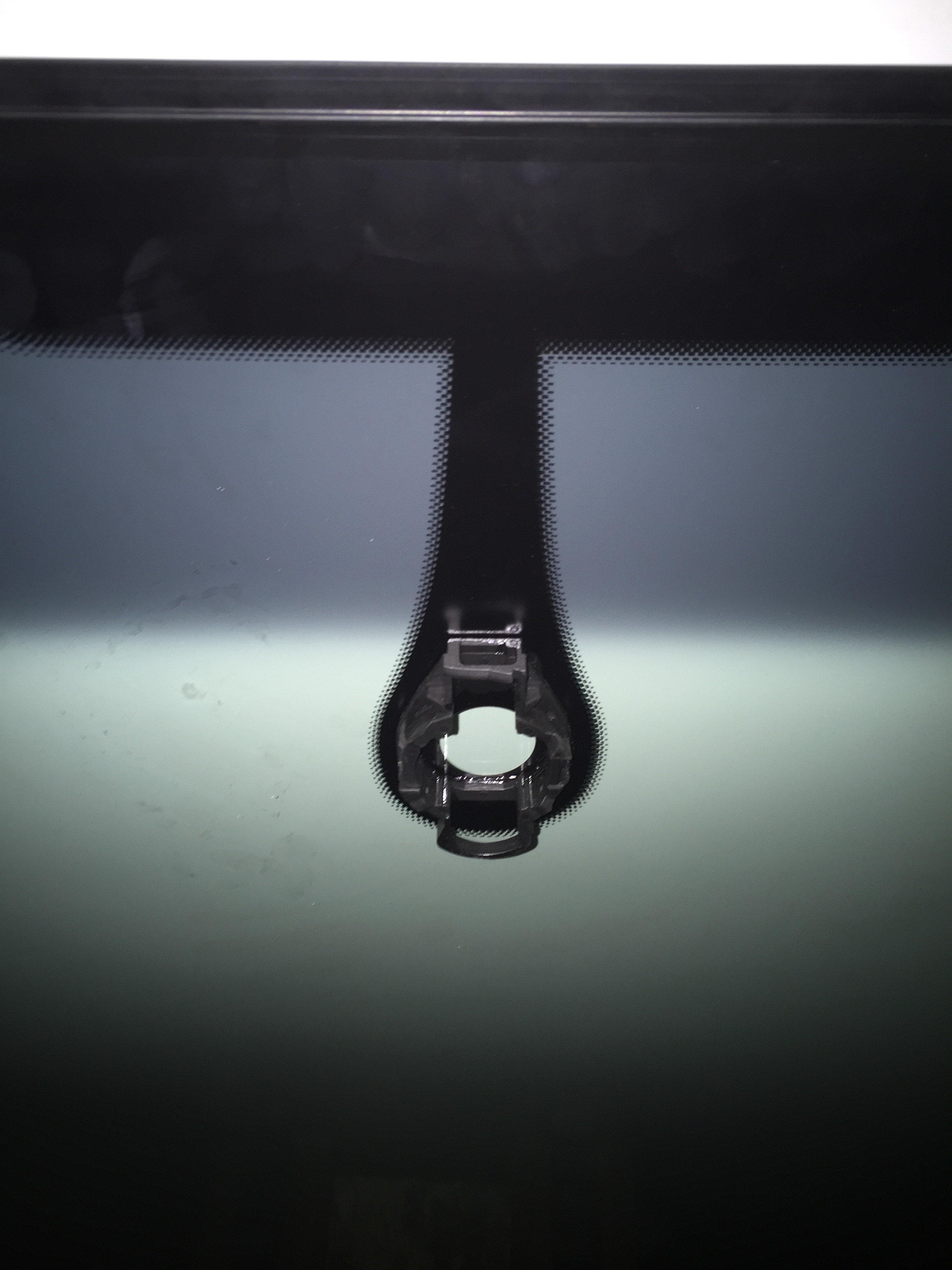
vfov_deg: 61.7
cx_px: 476
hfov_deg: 48.2
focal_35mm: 29
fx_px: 1063
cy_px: 635
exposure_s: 1/17
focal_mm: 4.15
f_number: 2.2
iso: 40
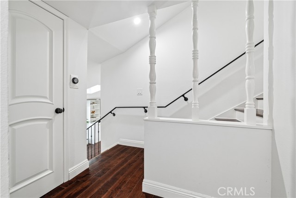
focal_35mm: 16
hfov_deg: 98.5
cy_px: 99
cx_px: 148
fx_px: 127
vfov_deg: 75.5
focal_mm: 15.5
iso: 250
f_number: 9
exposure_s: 1/3.33
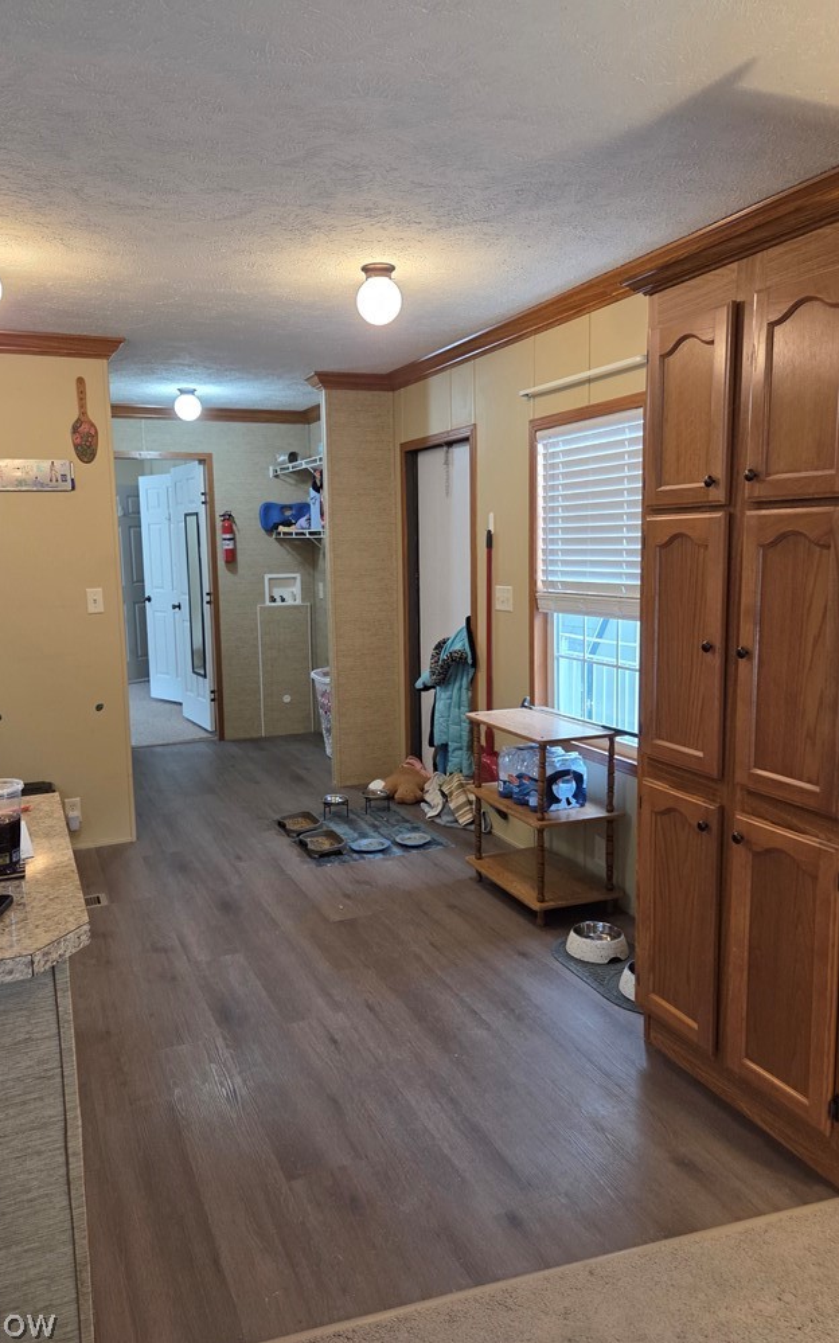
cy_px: 665
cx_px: 387
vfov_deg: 72.6
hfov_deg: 49.2
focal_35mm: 25
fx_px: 915
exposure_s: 1/120
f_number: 1.8
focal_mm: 5.4
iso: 400
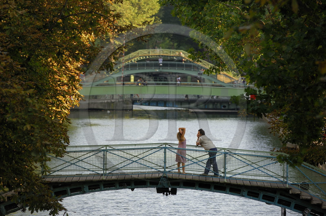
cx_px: 163
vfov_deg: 4.8
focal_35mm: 285
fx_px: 2578
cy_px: 108
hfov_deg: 7.2
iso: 100
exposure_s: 1/200
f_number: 3.5
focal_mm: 190
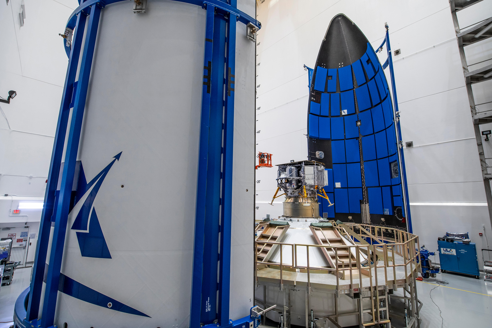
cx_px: 246
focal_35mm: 15
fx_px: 205
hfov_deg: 100.4
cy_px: 164
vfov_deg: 77.2
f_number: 5.6
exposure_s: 1/60
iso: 1600
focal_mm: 15
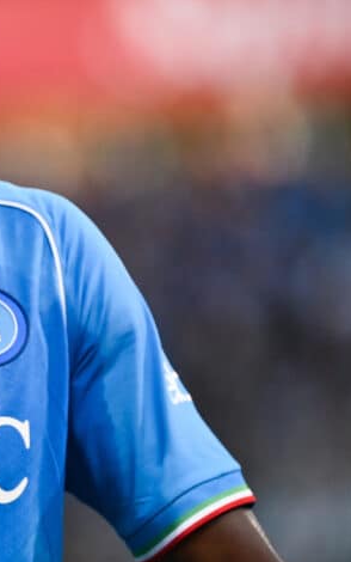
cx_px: -94
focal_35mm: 622
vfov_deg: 3.4
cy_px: 254
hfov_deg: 2.1
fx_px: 9514
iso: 2000
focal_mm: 280
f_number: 4
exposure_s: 1/1250
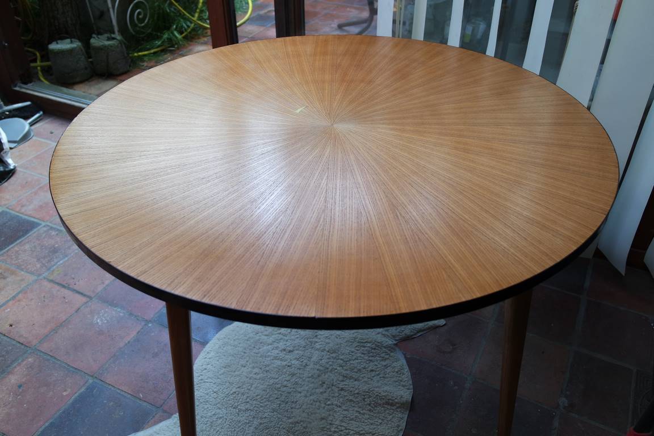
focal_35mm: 30
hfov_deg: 61.9
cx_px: 327
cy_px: 218
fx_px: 545
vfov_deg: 43.6
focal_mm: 20
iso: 200
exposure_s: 1/40
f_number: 3.5
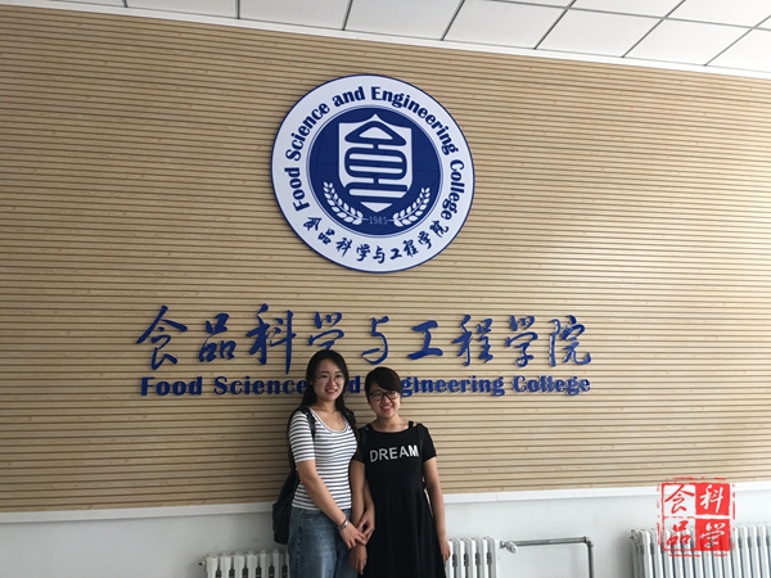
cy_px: 289
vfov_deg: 48.2
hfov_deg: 61.7
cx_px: 386
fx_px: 646
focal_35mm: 29
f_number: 2.2
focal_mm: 4.15
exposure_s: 1/33
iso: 40
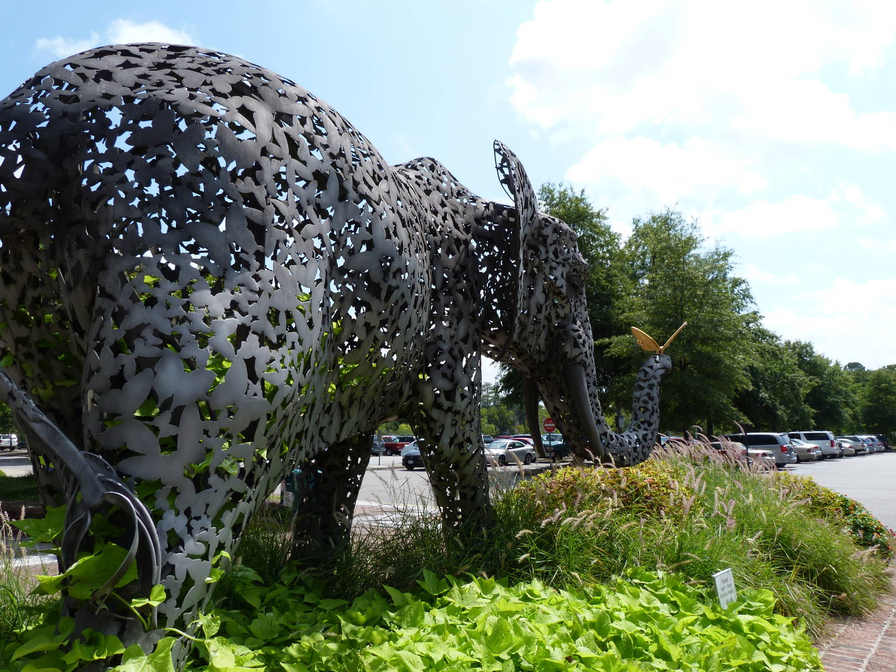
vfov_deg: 54.9
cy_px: 336
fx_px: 647
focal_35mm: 25
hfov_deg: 69.4
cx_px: 448
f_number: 5.6
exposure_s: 1/320
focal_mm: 4.5
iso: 80
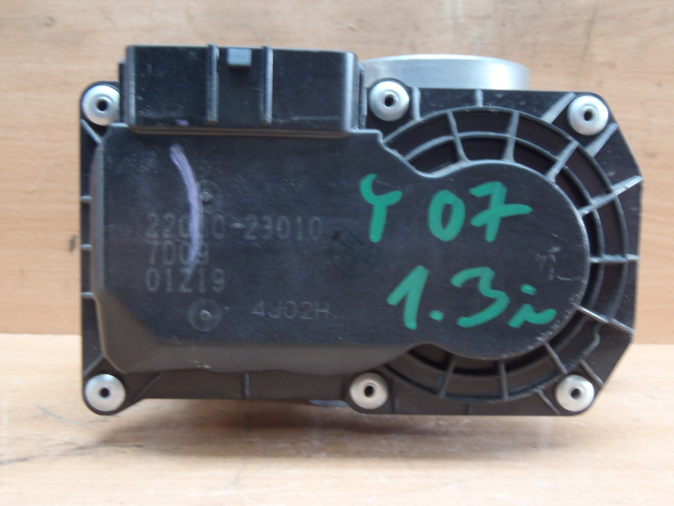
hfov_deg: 50.1
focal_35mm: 37
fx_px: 720
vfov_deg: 38.7
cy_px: 253
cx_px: 337
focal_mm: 6.64
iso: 250
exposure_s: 1/4
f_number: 4.7
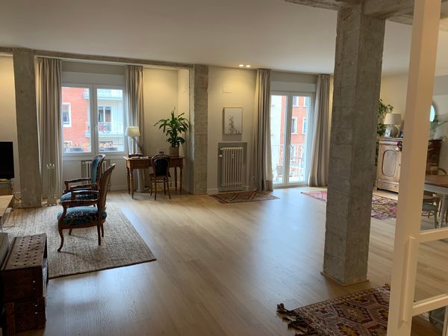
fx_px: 336
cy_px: 168
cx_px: 224
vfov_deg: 53.1
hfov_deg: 67.3
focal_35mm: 26
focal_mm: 4.25
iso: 50
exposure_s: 1/50
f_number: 1.8
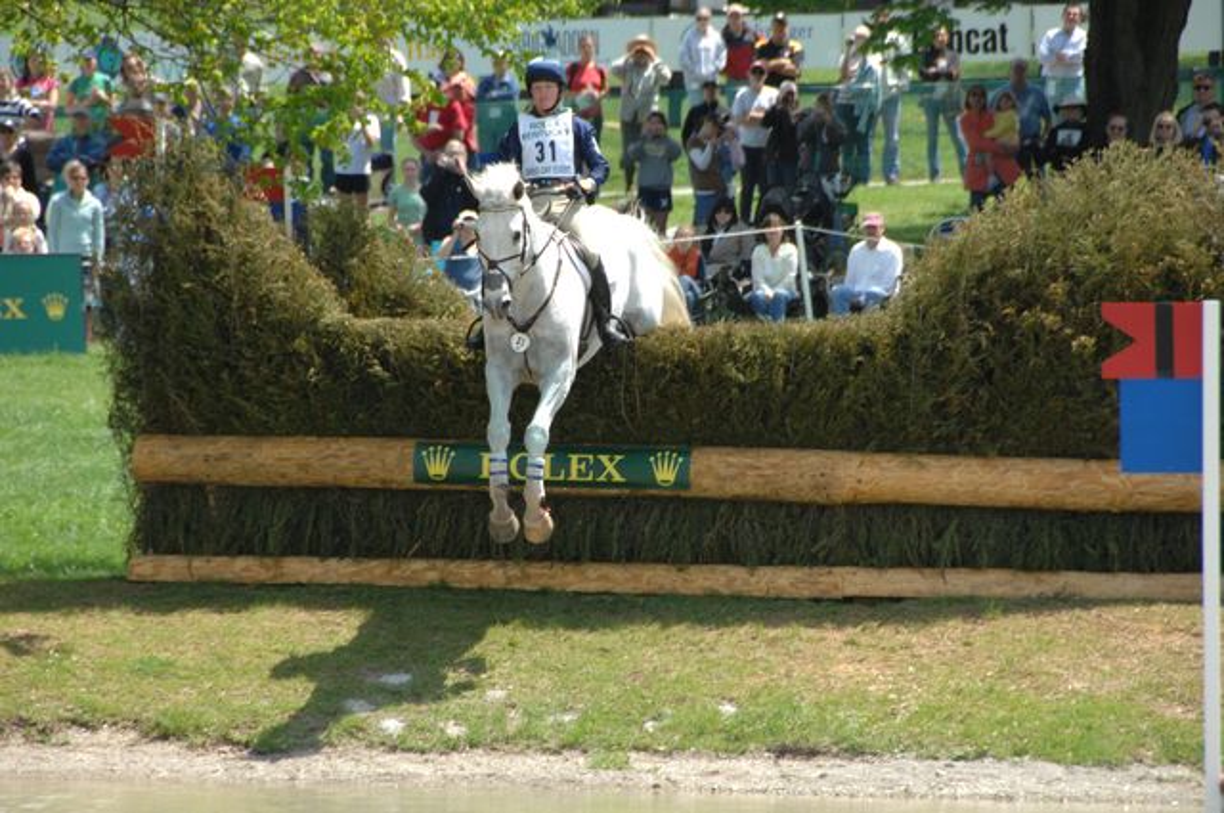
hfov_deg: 6.9
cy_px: 406
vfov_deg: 4.6
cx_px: 612
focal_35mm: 300
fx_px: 10187
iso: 500
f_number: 7.6
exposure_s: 1/500
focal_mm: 200
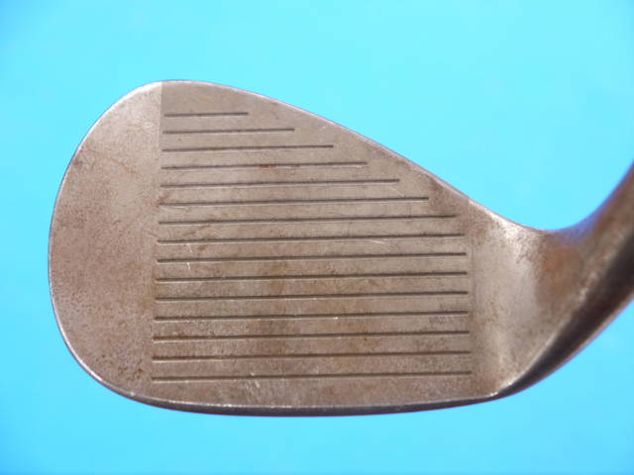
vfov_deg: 17.6
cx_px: 317
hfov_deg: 23.3
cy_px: 238
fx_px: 1538
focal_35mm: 84
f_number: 5.6
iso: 800
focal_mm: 42
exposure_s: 1/50
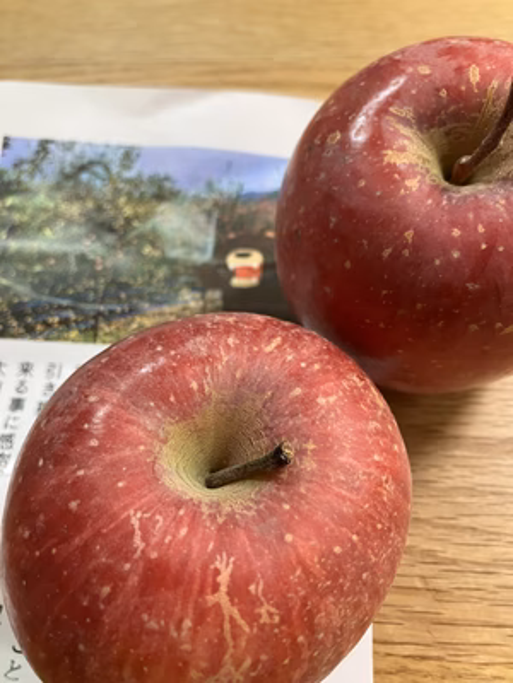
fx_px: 553
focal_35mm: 28
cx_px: 256
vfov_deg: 63.4
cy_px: 342
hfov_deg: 49.7
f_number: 1.8
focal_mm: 3.99
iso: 200
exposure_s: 1/60
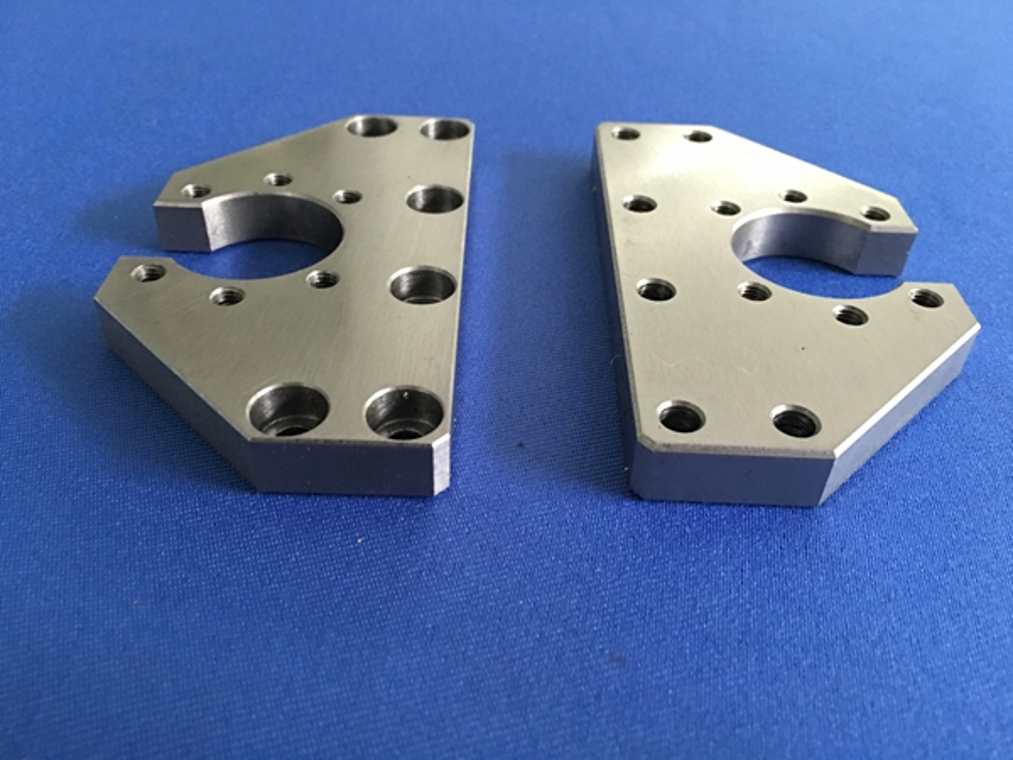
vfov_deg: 48.2
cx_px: 506
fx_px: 849
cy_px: 380
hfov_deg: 61.7
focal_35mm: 29
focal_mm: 4.15
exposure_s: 1/8
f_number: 2.2
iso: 160
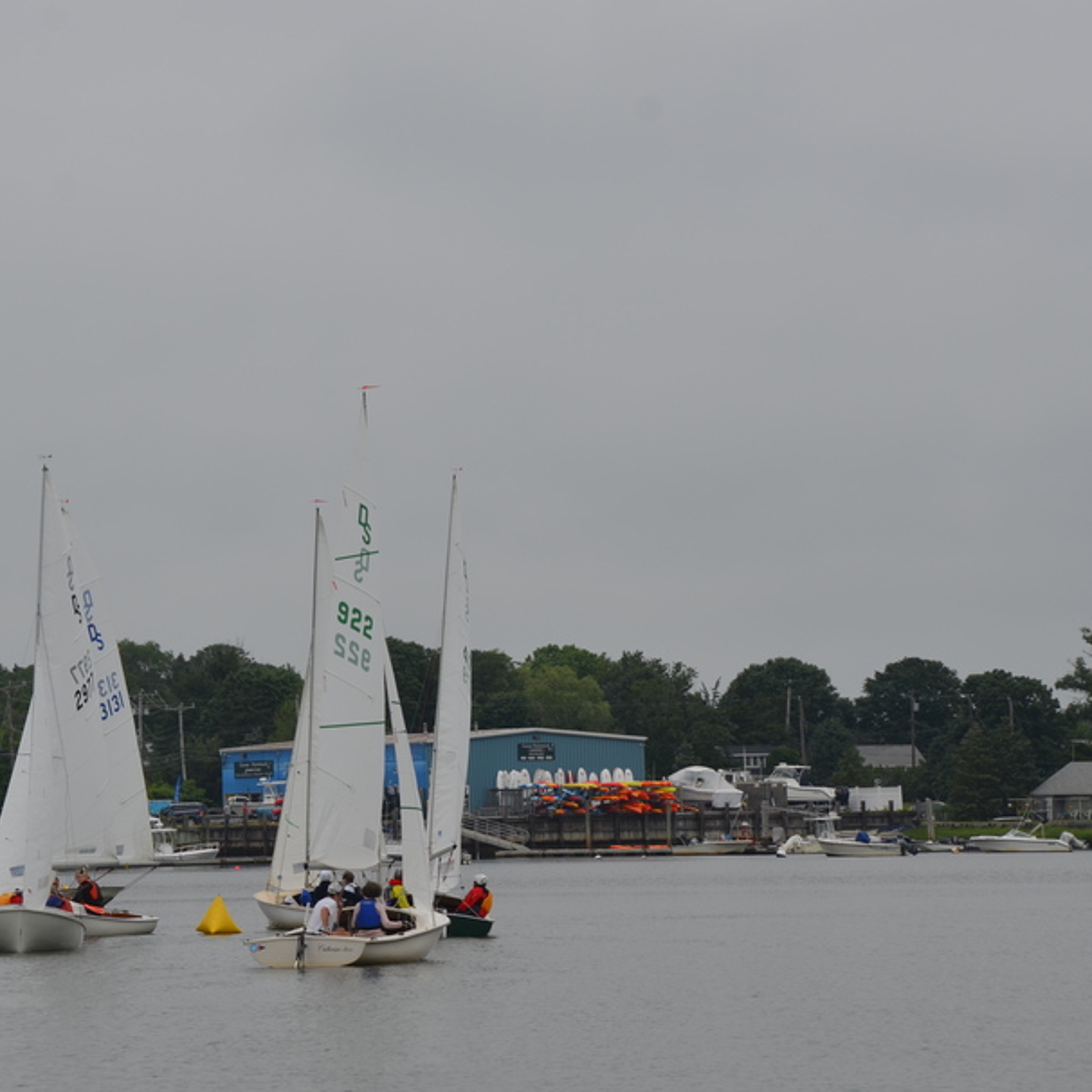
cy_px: 508
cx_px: 258
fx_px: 6139
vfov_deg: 10.2
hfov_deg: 10.1
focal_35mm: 172
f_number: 8
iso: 100
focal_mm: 80
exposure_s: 1/250
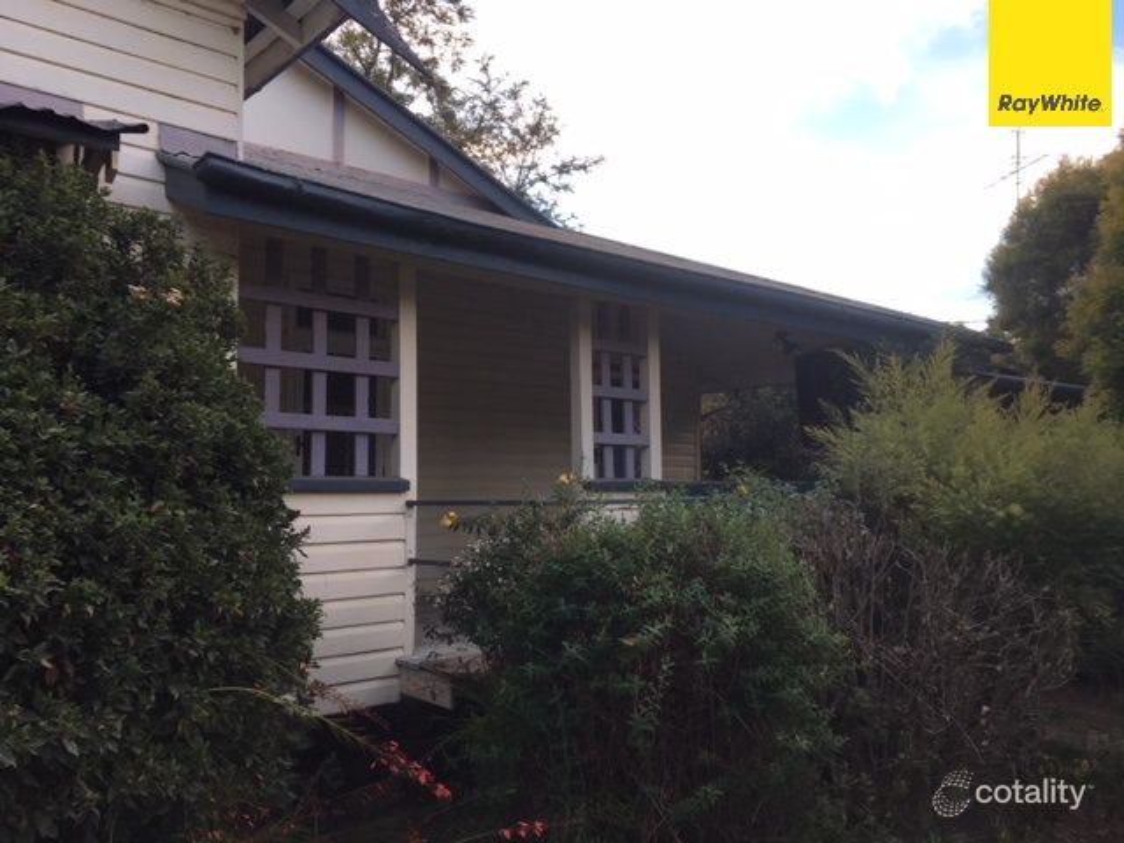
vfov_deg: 48.2
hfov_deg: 61.7
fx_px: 942
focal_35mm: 29
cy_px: 422
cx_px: 562
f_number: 2.2
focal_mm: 4.15
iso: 32
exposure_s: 1/100
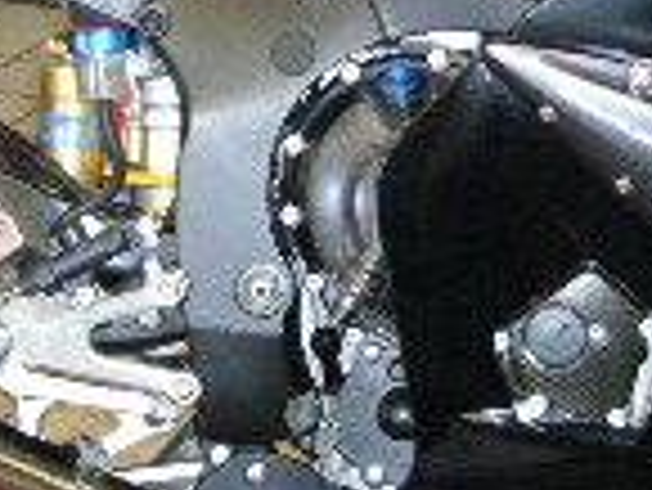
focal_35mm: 154
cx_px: 396
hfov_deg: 12.8
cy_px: 85
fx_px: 2903
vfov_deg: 9.6
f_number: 2.8
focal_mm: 5.8
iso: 400
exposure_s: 1/60
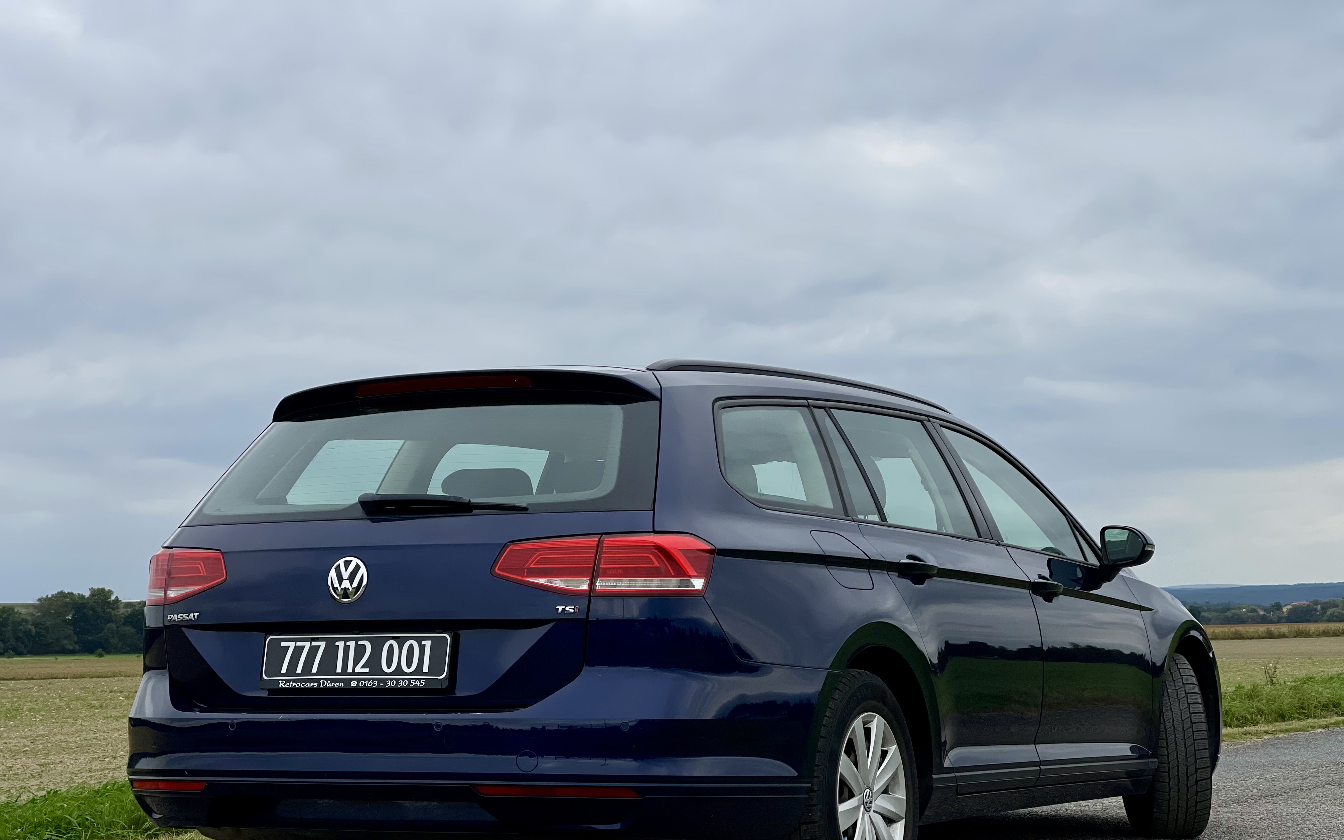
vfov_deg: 19.1
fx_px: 2491
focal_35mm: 68
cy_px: 501
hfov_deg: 30.2
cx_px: 671
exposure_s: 1/579
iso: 32
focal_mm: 7.5
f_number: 2.2
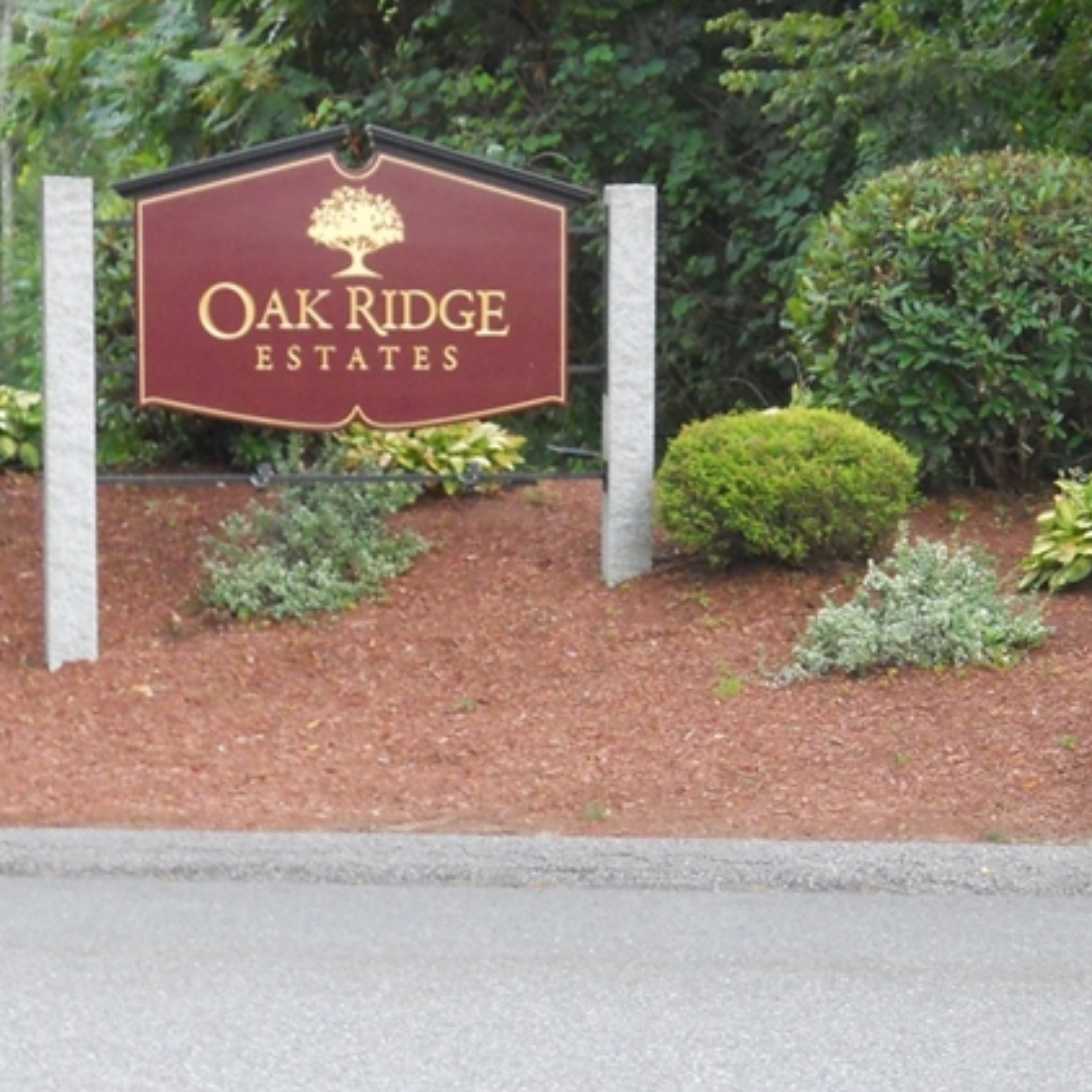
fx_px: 3141
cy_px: 577
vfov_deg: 19.7
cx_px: 937
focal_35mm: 88
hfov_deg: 19.4
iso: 400
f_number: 3.2
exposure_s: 1/125
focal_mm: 7.3
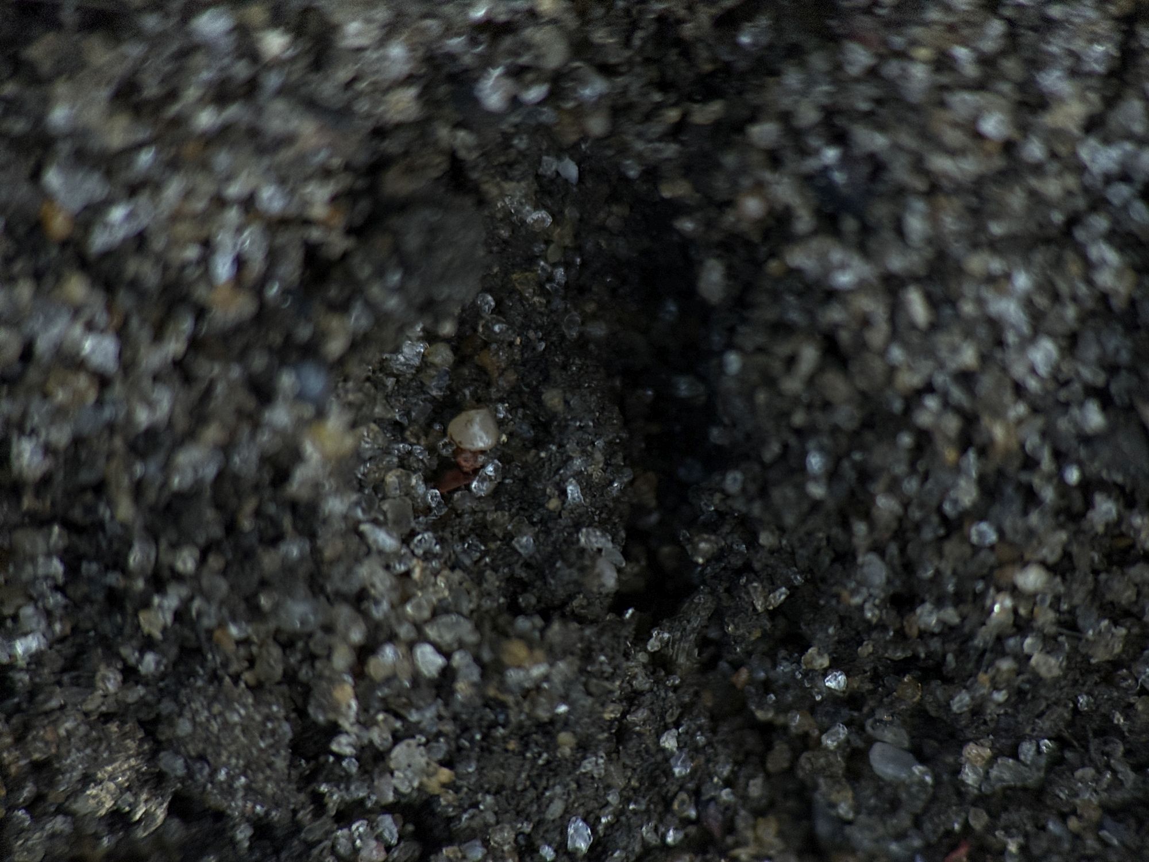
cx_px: 574
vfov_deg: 12.3
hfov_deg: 16.4
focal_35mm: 120
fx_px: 3983
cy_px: 431
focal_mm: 15.66
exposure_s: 1/150
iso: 32
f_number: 2.8
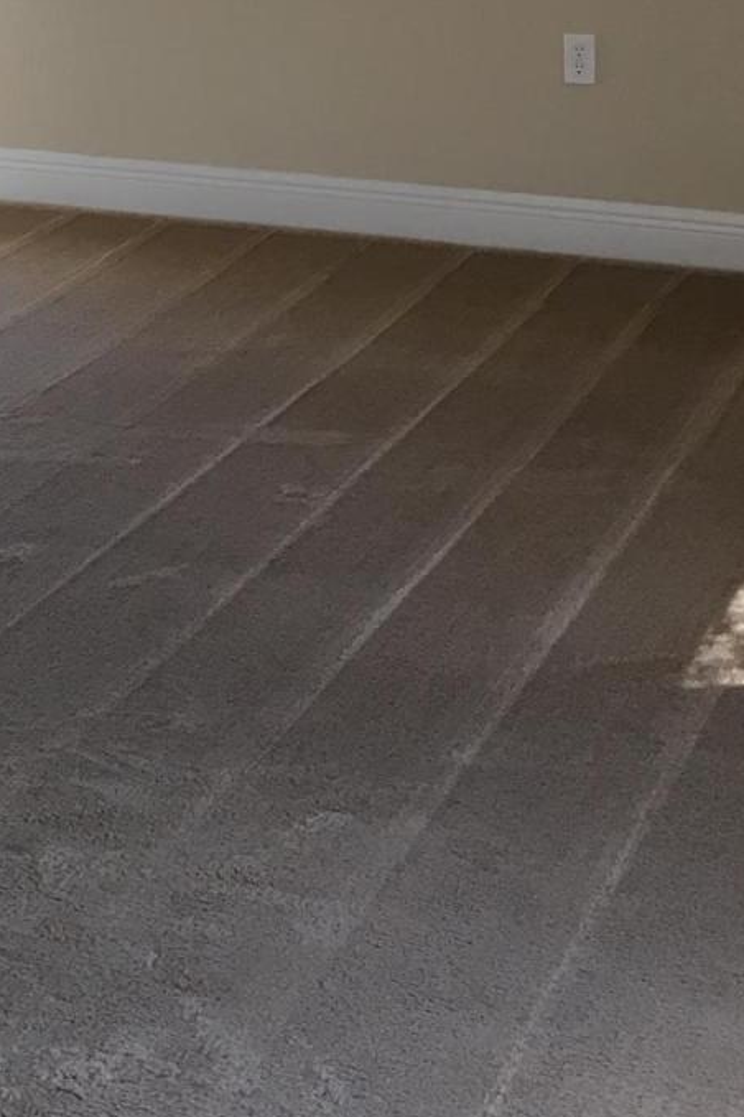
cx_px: 178
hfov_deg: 15.3
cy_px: -150
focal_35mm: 89
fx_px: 2759
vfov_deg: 21.5
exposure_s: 1/30
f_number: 2.2
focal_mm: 4.15
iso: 25
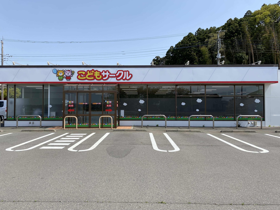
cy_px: 105
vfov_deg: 53.1
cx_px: 140
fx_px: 210
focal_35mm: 26
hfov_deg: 67.3
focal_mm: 4.25
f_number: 1.8
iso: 32
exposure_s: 1/3125
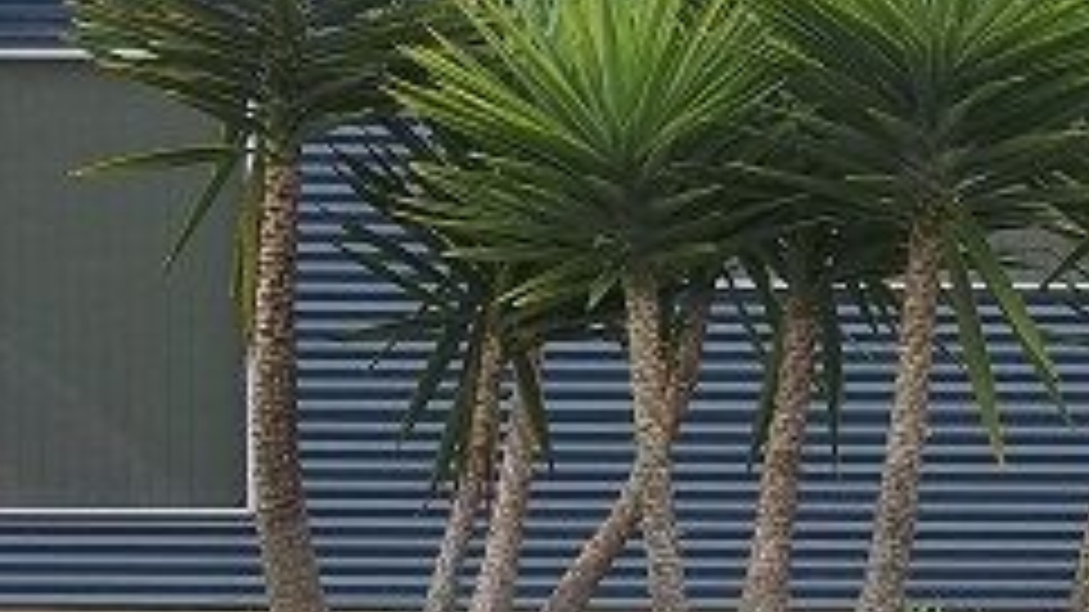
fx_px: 5197
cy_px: 63
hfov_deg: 11.9
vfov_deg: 6.7
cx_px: 774
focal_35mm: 180
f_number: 3.6
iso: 80
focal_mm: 8.8
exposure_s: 1/400
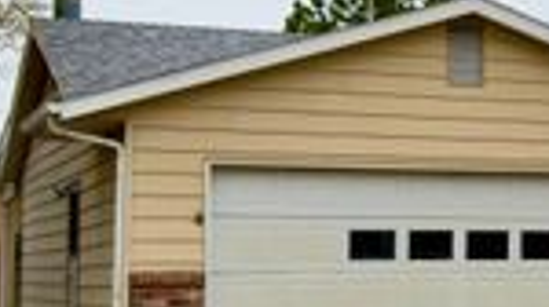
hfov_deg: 22.7
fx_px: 1265
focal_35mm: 87
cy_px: 4
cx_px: 637
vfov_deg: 13.7
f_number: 1.78
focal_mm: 6.76
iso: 64
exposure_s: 1/5348
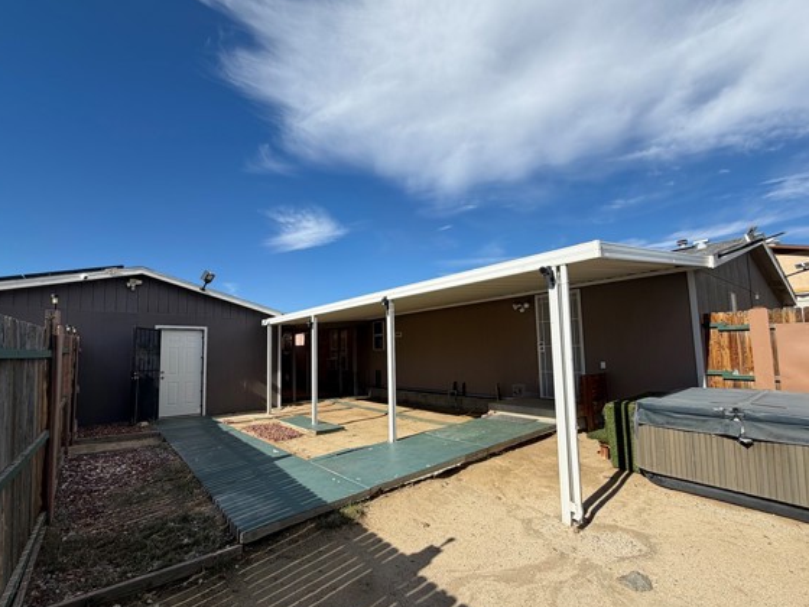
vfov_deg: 78.0
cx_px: 373
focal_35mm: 16
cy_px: 324
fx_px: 374
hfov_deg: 94.3
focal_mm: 2.22
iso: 20
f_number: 2.2
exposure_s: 1/864
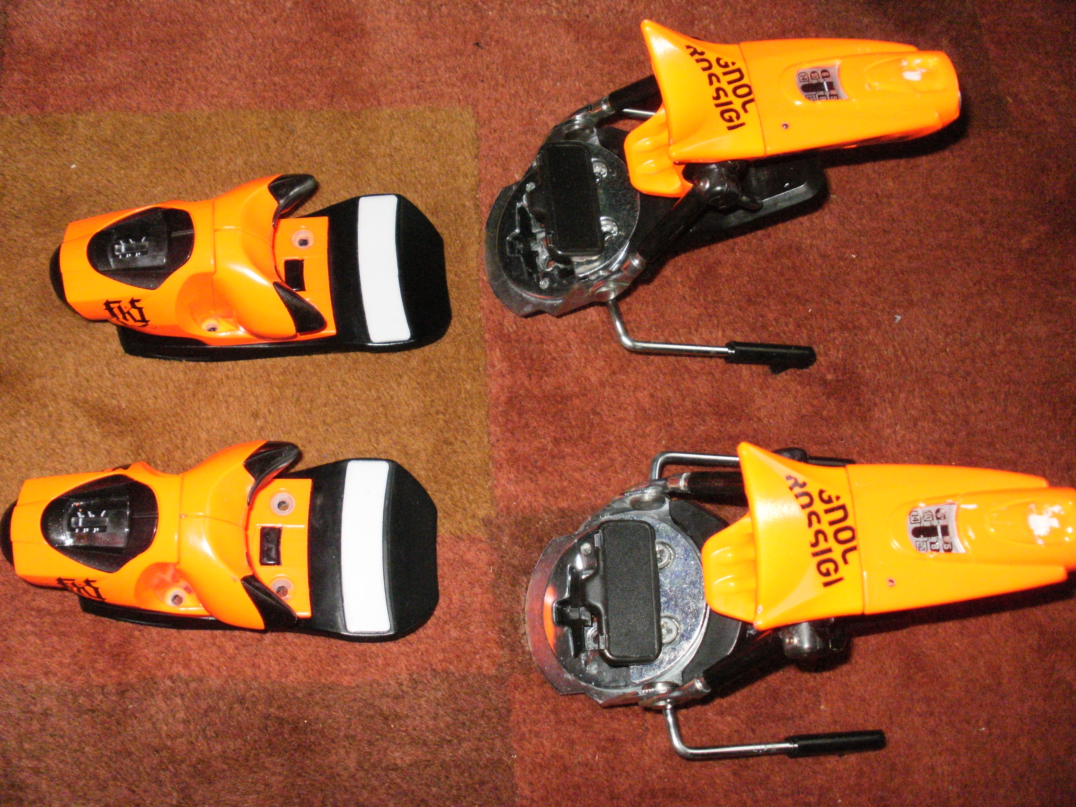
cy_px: 404
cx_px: 538
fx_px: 1119
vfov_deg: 39.7
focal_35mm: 36
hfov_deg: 51.4
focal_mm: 6.3
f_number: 3.5
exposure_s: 1/250
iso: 400
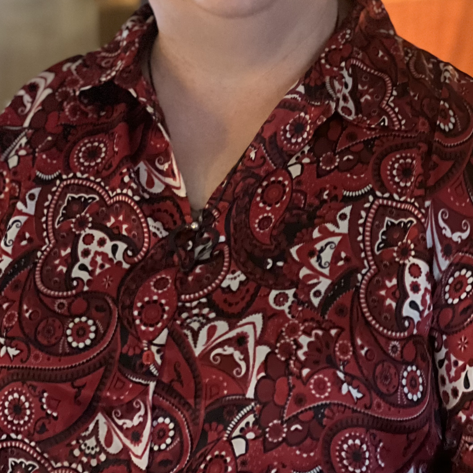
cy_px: 81
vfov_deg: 13.3
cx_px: 224
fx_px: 2010
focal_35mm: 130
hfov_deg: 13.4
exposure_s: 1/14
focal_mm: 9
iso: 1600
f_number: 2.8
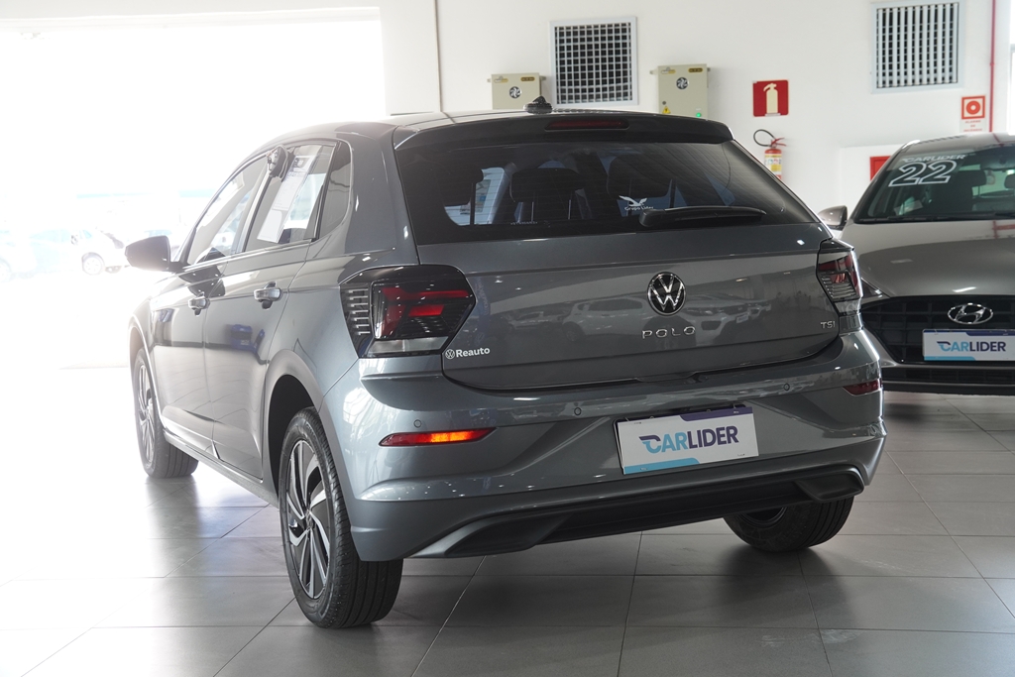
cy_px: 338
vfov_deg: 29.0
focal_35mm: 46
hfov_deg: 42.3
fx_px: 1311
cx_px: 508
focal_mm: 31
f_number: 4
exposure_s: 1/60
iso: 500
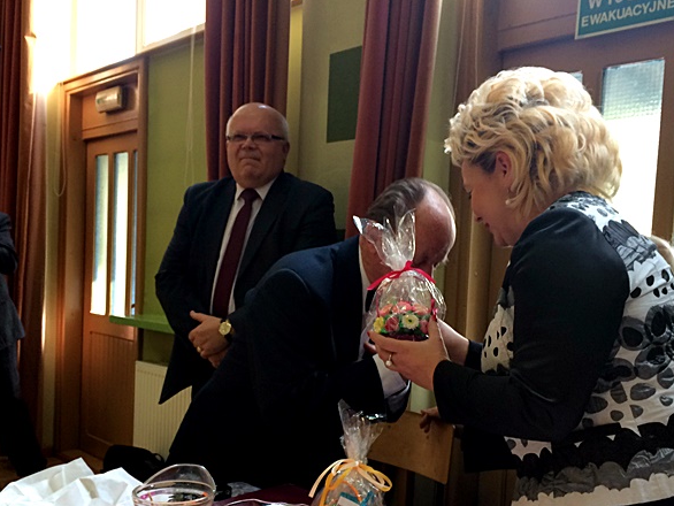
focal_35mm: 37
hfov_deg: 50.1
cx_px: 353
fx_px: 721
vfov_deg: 38.5
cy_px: 316
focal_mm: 4.15
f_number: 2.2
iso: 40
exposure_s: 1/33
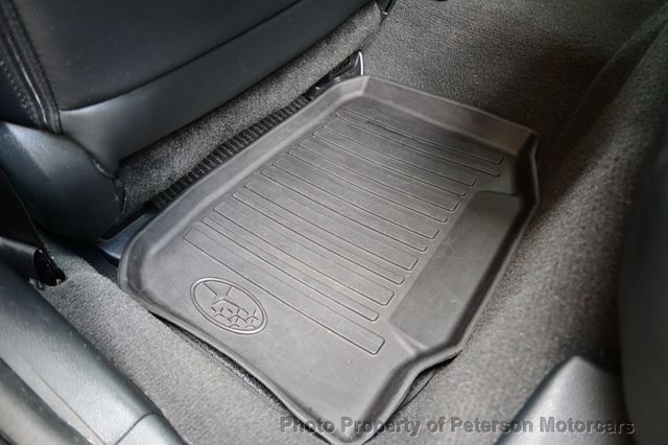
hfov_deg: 73.8
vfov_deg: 53.1
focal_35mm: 24
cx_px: 334
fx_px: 445
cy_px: 222
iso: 450
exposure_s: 1/25
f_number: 3.5
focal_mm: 16
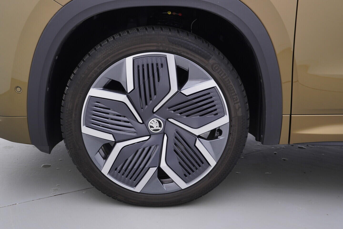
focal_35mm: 36
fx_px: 343
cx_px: 172
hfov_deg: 53.1
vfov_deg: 36.9
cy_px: 114
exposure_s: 1/50
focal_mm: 24
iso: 125
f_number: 3.2
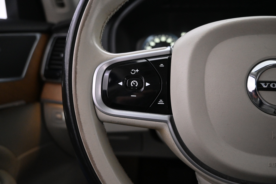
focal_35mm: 24
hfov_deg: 73.7
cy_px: 92
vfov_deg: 53.1
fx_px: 184
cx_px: 138
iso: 3200
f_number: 3.5
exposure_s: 1/50
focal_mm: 16
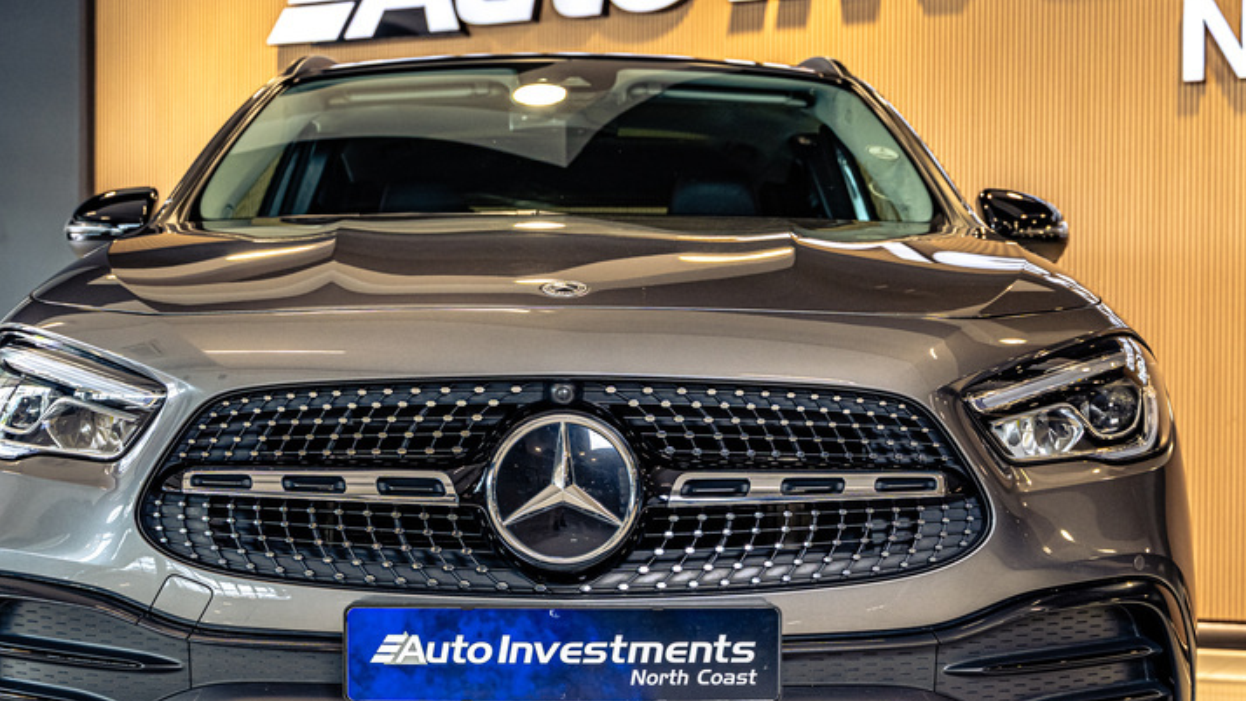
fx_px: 2082
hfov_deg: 33.3
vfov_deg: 19.1
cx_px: 558
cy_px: 469
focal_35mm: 63
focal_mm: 42
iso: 640
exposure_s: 1/160
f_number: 4
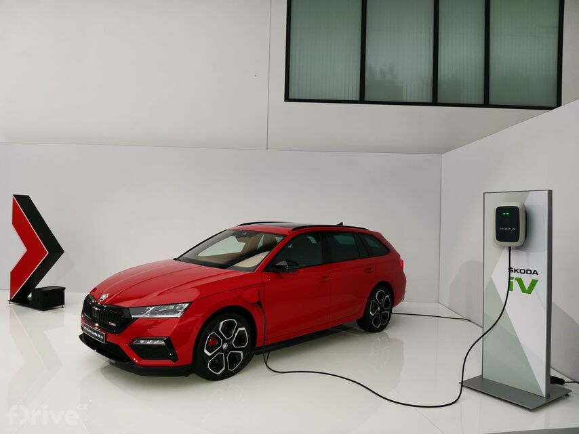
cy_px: 217
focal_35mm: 26
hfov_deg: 67.3
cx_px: 290
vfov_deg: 53.1
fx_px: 435
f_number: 1.4
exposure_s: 1/157
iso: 50
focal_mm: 4.66
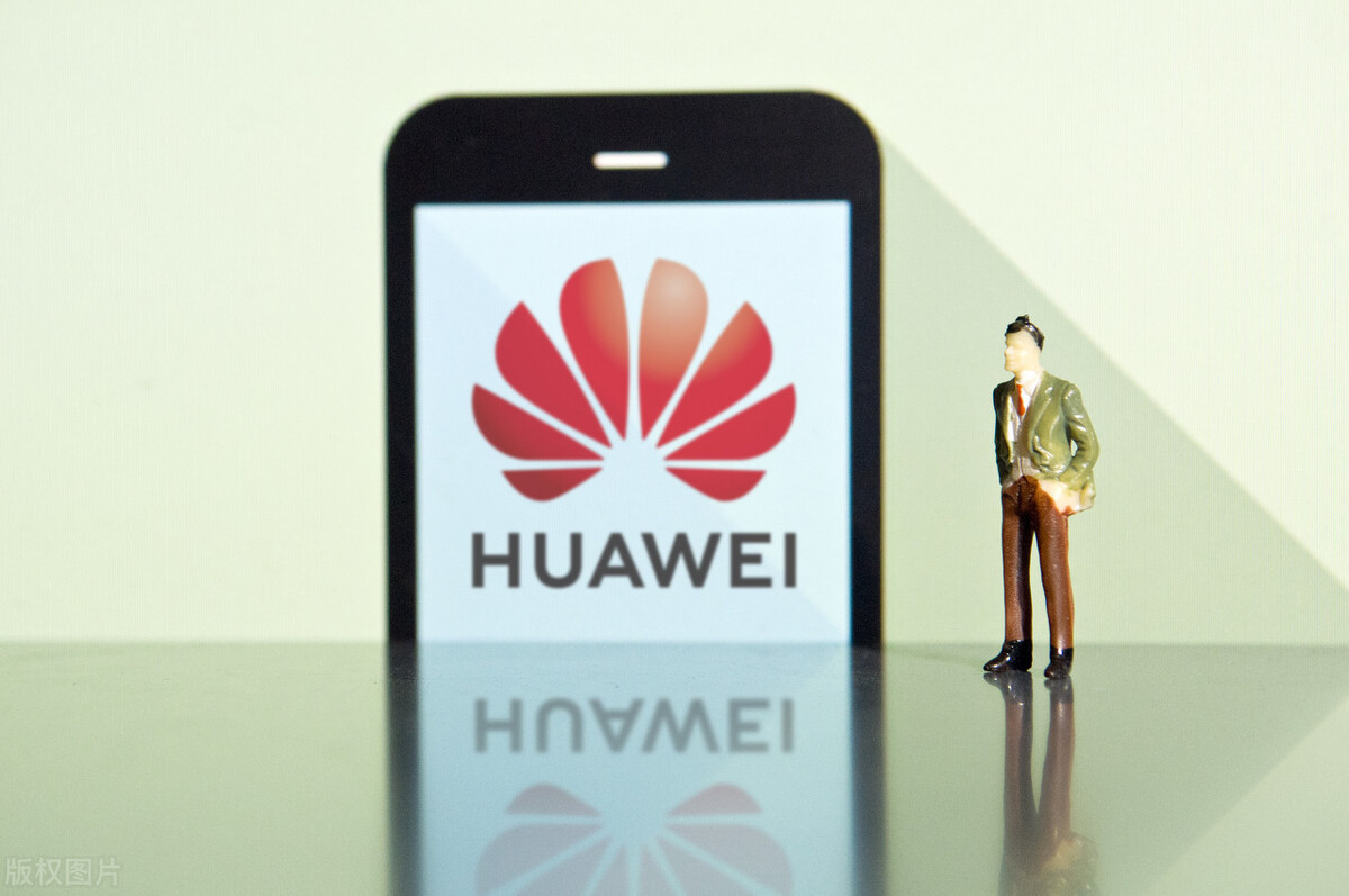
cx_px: 674
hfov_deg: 27.0
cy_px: 448
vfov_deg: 18.1
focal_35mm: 75
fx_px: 2807
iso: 1250
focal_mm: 50
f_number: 5
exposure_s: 1/160
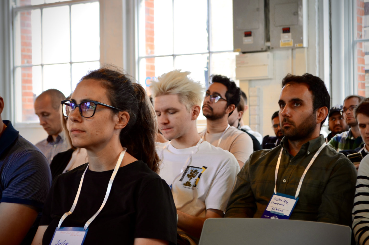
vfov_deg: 16.5
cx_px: 184
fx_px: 844
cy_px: 122
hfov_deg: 24.7
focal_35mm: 82
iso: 500
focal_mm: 55
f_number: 5.6
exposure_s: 1/15
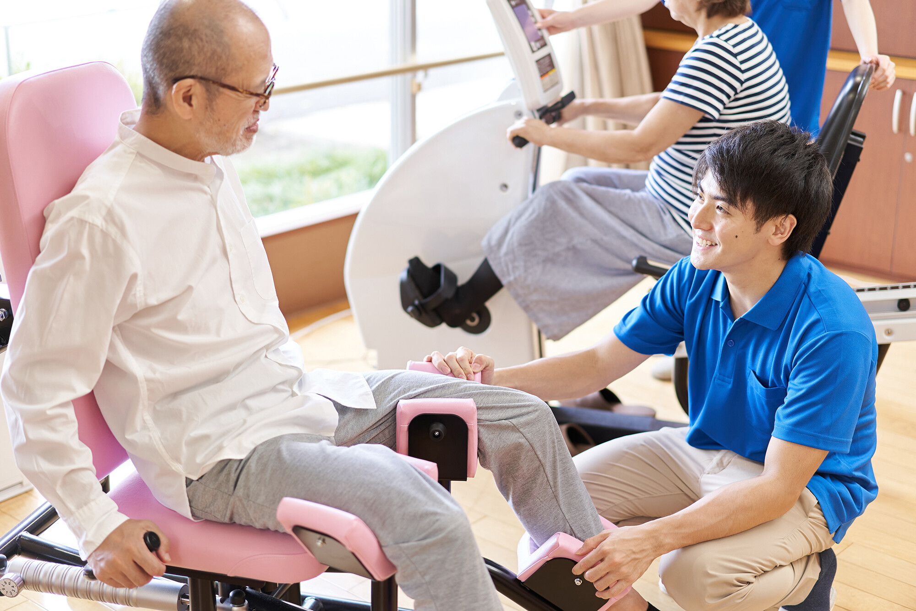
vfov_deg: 24.6
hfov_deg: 36.2
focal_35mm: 55
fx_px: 1399
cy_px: 306
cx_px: 458
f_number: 2
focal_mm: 55
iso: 320
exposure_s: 1/125
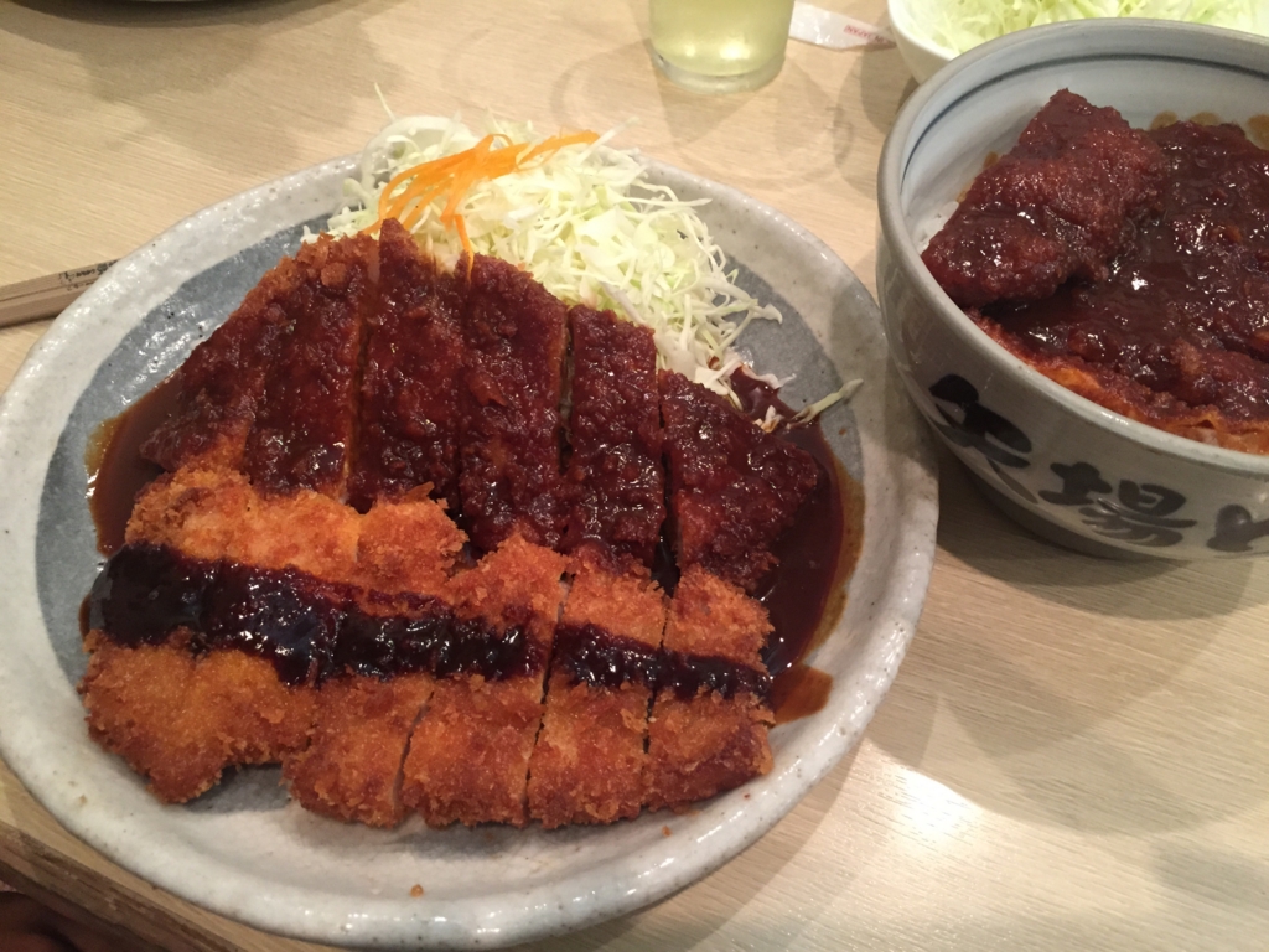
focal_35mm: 29
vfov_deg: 48.2
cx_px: 634
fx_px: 1063
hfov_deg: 61.7
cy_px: 476
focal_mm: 4.15
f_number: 2.2
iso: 200
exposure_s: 1/30
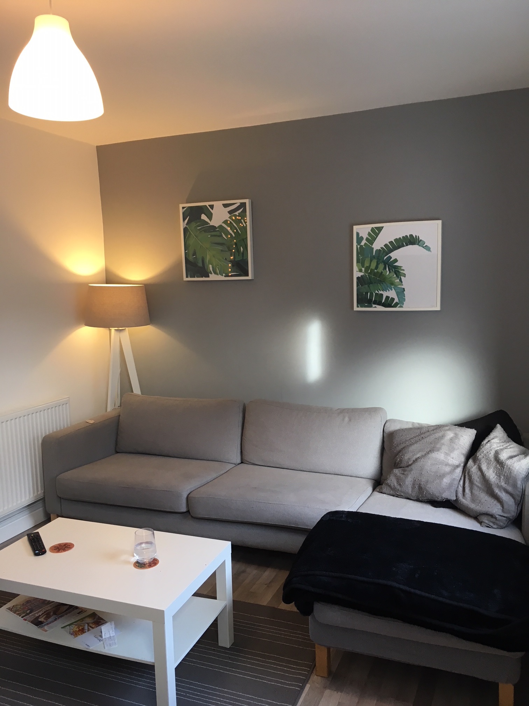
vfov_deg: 61.7
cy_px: 353
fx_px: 591
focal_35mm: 29
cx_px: 264
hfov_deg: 48.2
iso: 64
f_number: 2.2
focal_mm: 4.15
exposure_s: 1/33
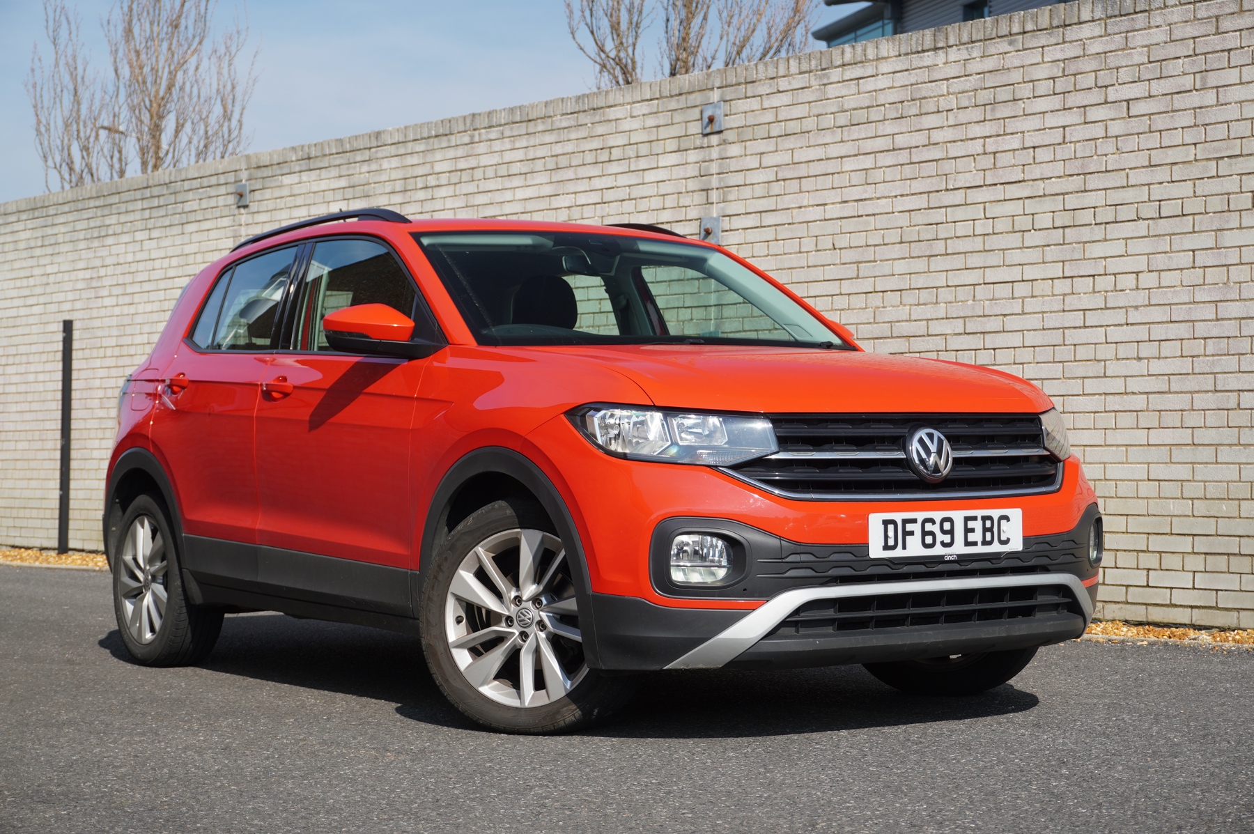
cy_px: 417
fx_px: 2088
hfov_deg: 33.4
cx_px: 627
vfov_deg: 22.6
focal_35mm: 60
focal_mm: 40
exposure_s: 1/200
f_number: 6.3
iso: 100
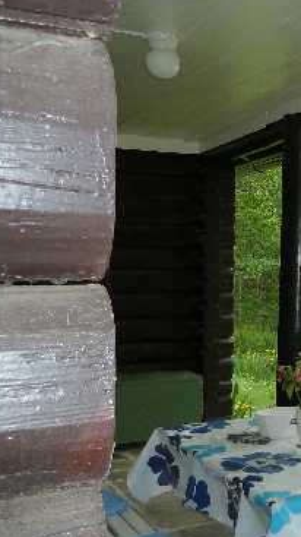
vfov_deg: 39.9
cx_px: 497
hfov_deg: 19.1
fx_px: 739
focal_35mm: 52
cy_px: 249
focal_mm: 4.1
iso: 125
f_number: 3.3
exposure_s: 1/60
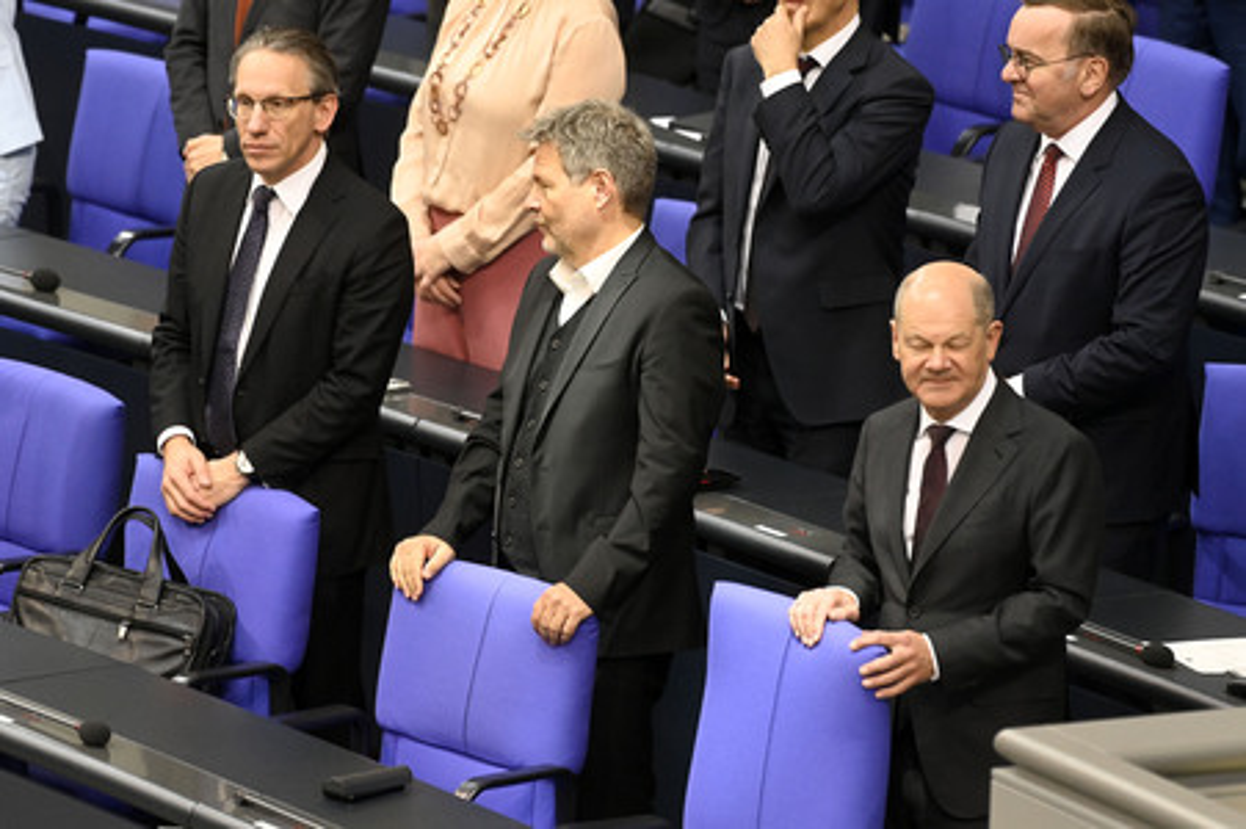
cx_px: 623
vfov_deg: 4.4
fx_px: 10721
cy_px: 414
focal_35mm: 310
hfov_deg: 6.7
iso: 10000
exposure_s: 1/400
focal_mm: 310
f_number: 5.6
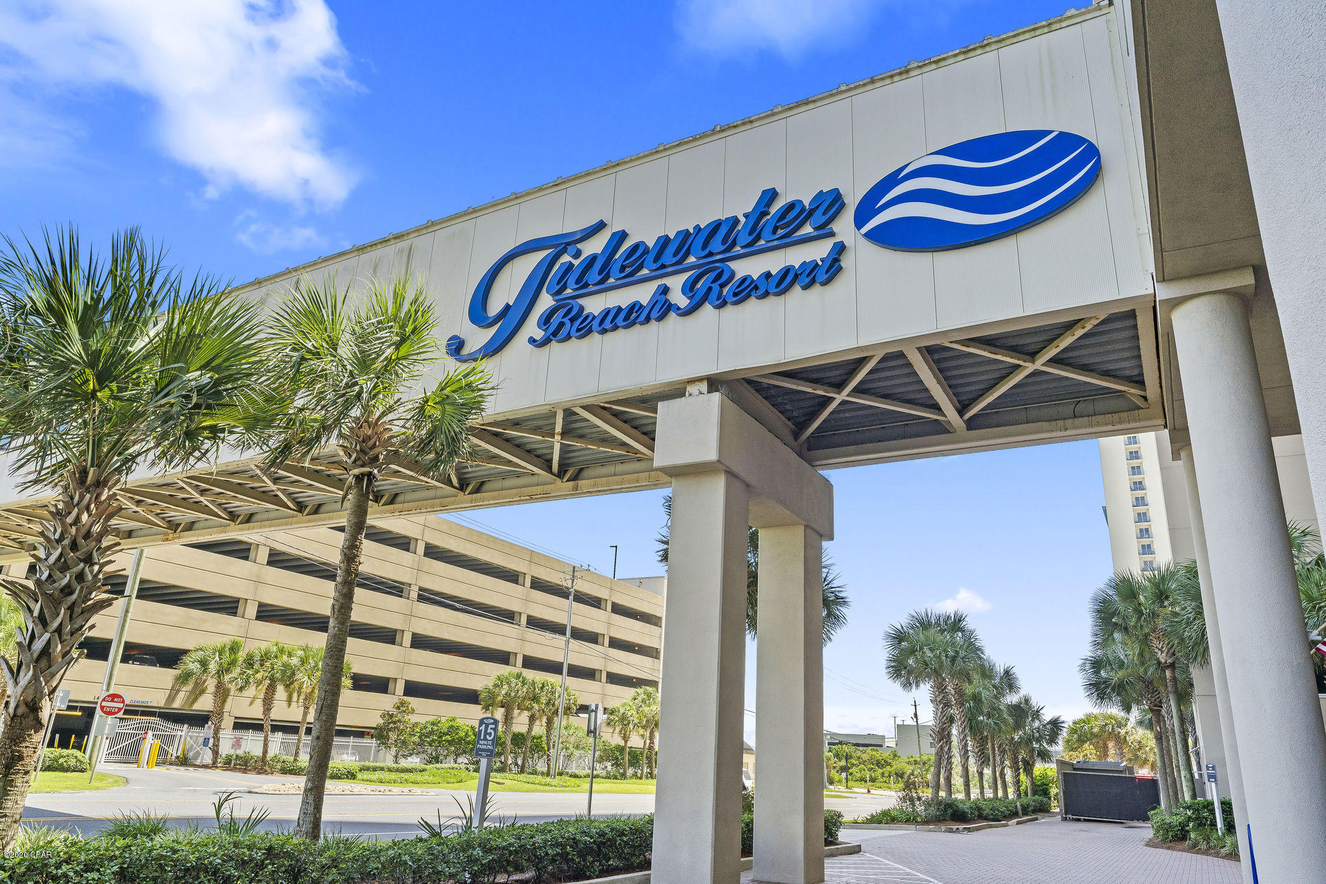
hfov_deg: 73.7
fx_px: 884
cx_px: 663
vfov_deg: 53.1
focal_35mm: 24
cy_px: 442
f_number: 9
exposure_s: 1/500
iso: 320
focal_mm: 24
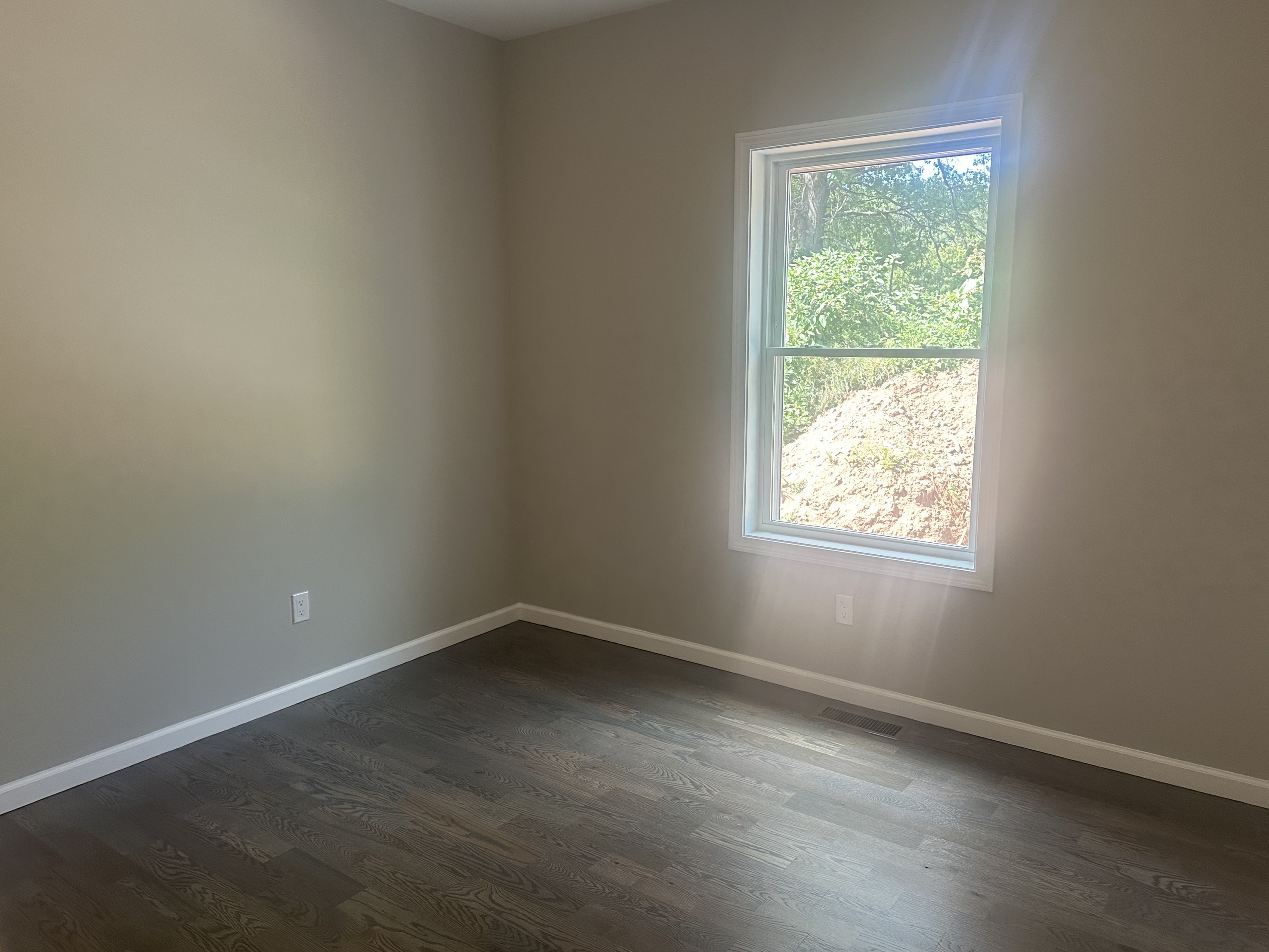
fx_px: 917
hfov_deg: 69.4
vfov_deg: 54.9
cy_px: 482
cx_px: 626
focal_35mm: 25
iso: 160
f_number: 1.78
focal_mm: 6.86
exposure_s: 1/120
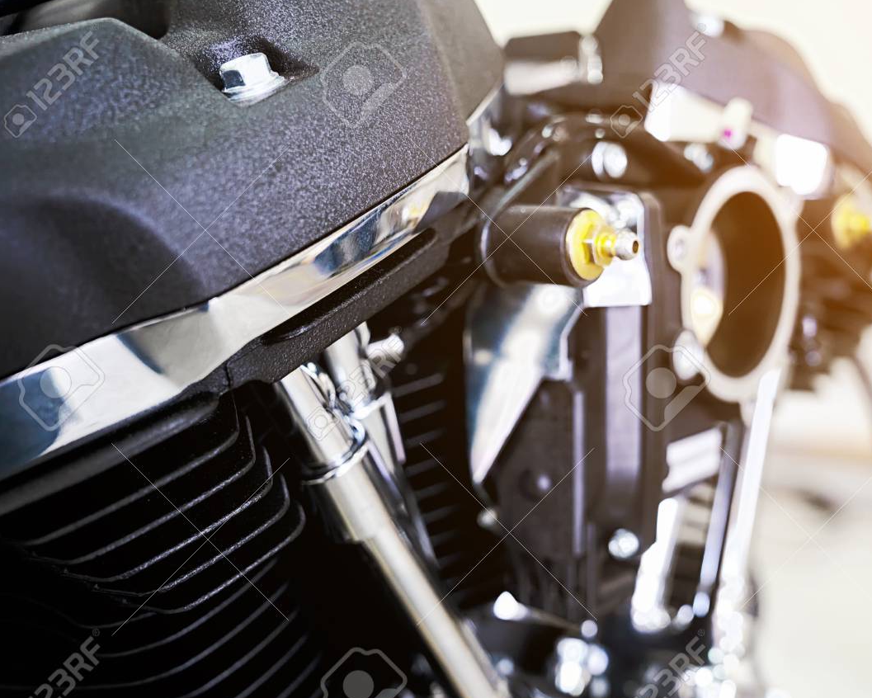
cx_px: 508
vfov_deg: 33.4
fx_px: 1162
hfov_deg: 41.0
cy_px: 354
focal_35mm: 45
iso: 250
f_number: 4
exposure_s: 1/125
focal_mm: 39
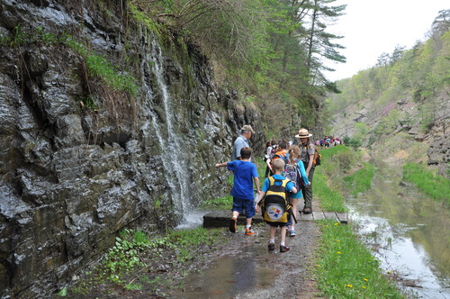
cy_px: 150
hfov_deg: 43.7
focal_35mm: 45
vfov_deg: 29.8
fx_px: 562
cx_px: 225
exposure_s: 1/200
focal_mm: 30
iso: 200
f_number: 7.1
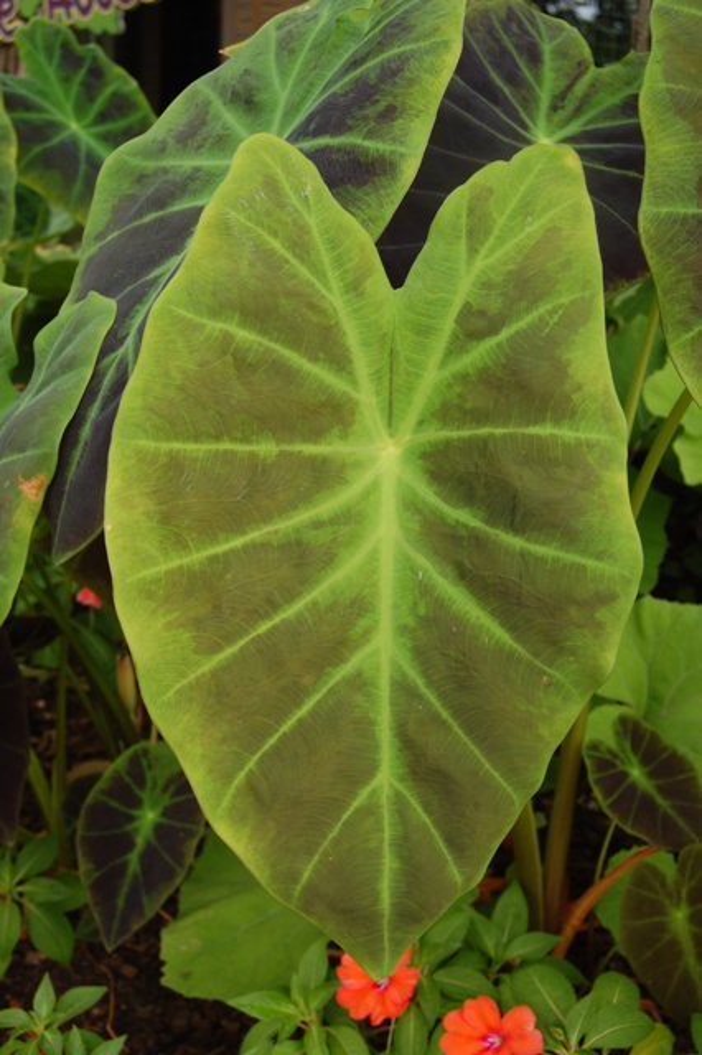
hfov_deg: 31.9
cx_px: 351
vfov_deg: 46.4
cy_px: 528
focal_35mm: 42
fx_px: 1230
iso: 280
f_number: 8
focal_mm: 28
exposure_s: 1/60
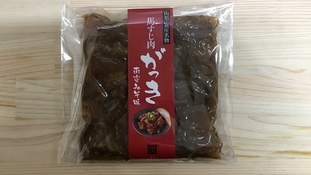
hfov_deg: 58.0
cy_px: 80
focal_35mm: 34
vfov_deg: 34.6
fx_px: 280
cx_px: 156
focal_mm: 3.3
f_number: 2.4
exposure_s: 1/30
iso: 125
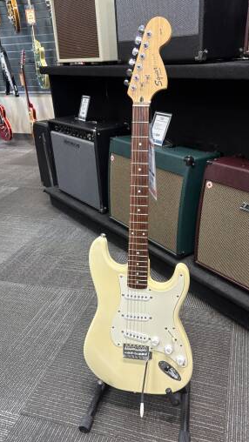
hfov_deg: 40.1
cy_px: 224
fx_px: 340
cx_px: 139
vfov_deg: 66.1
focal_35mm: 29
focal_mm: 5.96
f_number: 1.6
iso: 125
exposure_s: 1/60
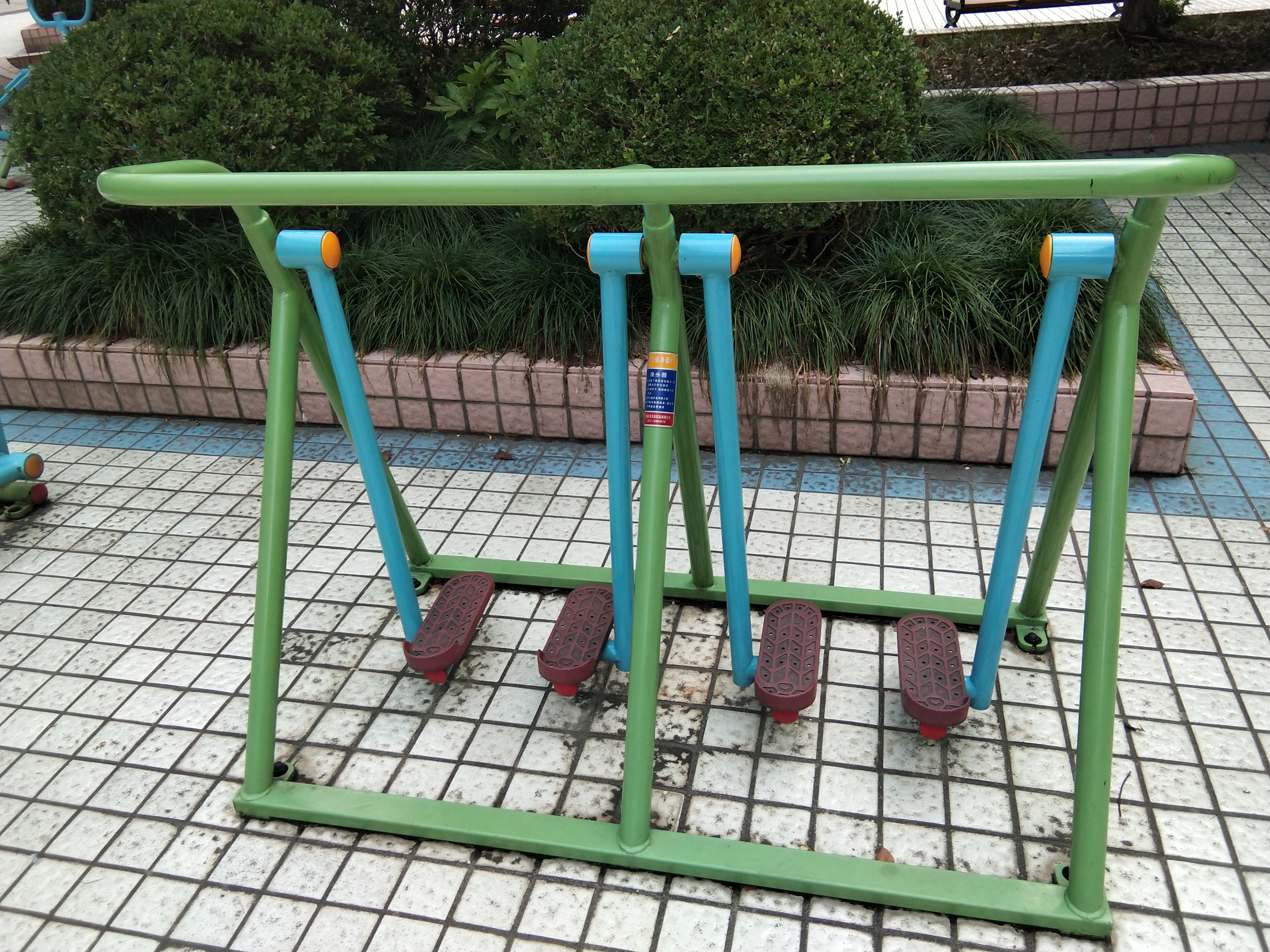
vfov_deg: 45.4
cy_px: 476
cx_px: 635
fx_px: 1137
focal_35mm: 31
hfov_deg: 58.4
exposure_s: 1/132
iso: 50
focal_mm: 3.69
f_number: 2.2
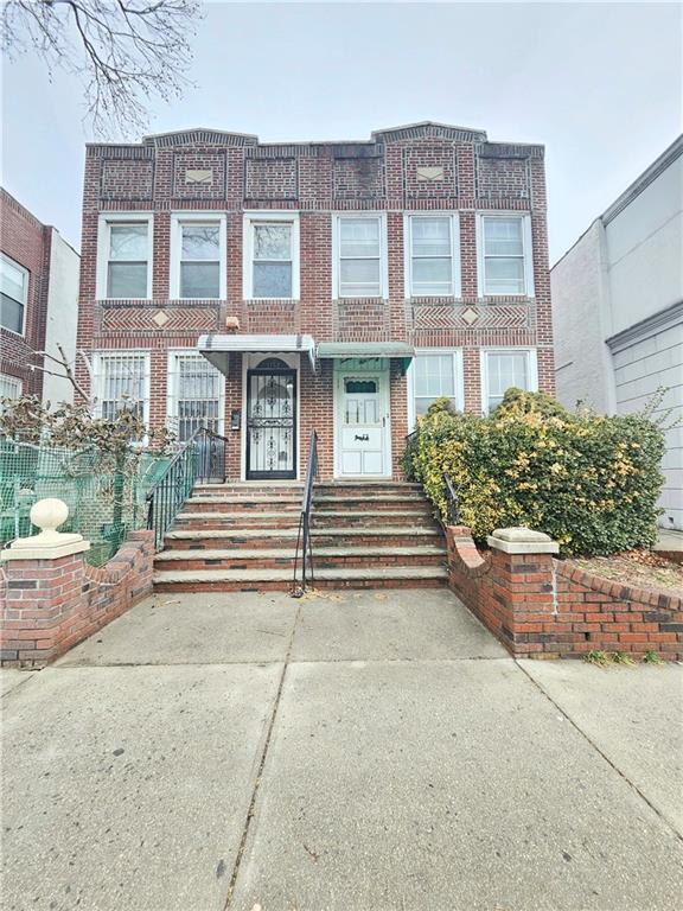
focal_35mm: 13
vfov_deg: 106.2
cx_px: 342
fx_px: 342
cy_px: 456
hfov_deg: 89.9
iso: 32
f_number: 2.2
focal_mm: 1.74
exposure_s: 1/120
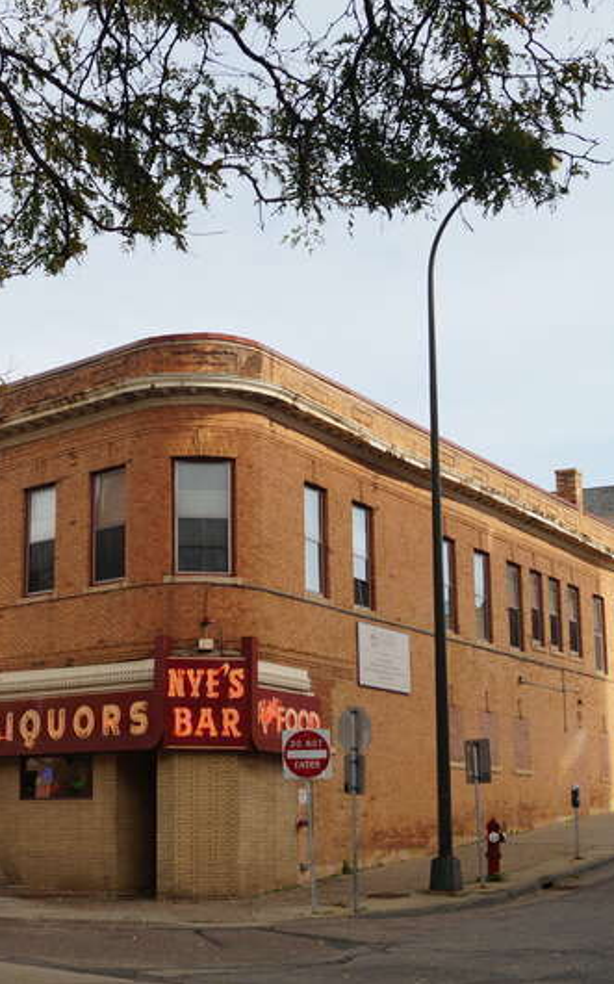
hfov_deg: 21.4
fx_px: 1607
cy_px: 493
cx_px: 134
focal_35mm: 60
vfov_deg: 34.0
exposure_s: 1/100
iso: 100
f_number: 7.1
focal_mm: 26
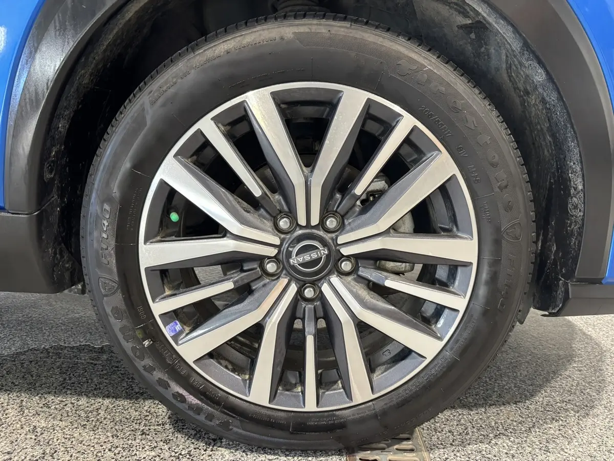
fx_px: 461
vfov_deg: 53.1
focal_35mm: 26
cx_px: 307
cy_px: 230
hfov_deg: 67.3
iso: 250
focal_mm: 5.96
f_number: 1.6
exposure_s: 1/60
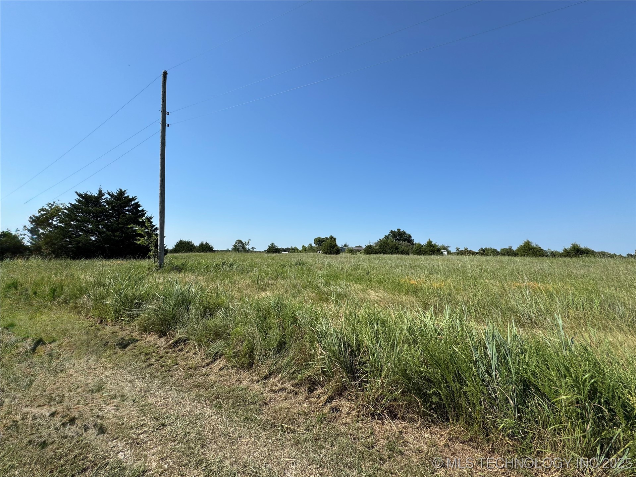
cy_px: 238
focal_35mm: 14
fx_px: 257
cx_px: 318
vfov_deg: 85.7
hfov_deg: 102.1
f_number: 2.2
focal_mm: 2.22
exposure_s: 1/2146
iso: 50
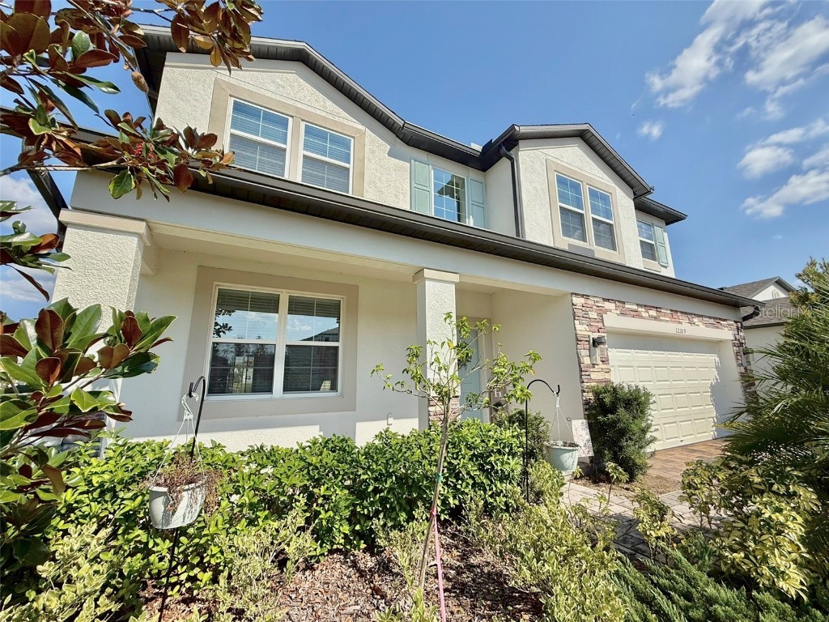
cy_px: 311
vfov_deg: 85.7
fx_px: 335
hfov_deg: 102.1
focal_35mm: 14
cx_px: 414
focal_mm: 2.22
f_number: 2.2
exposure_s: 1/2165
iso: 50
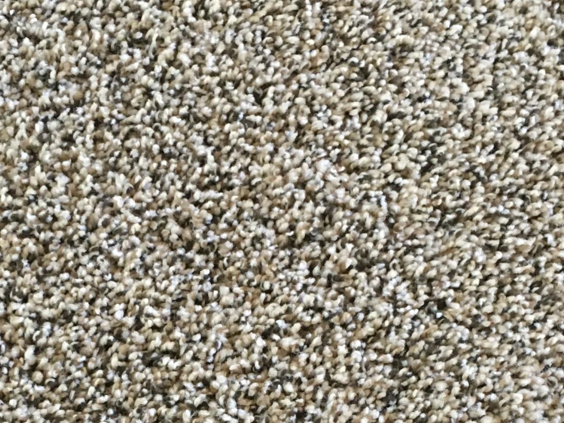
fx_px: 1287
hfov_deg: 24.6
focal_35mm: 79
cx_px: 211
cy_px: 489
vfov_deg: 17.9
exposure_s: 1/30
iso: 125
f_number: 2.2
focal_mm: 4.15
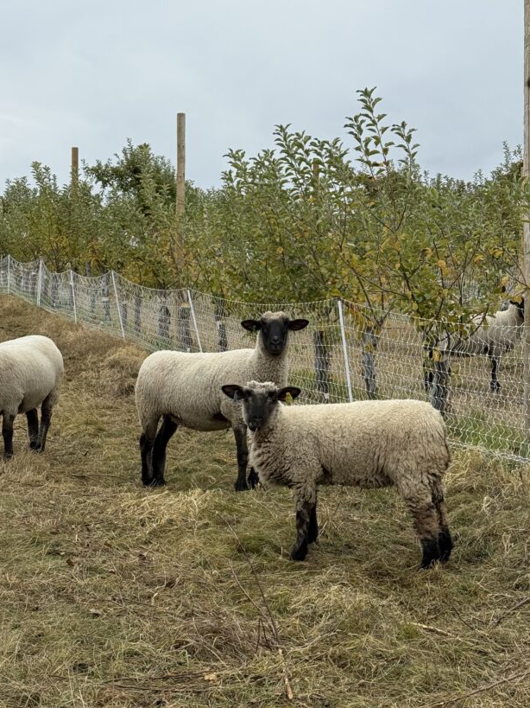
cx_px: 253
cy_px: 372
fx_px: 1225
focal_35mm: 60
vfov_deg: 32.2
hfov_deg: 24.4
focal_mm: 6.76
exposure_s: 1/1931
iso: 80
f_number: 1.78
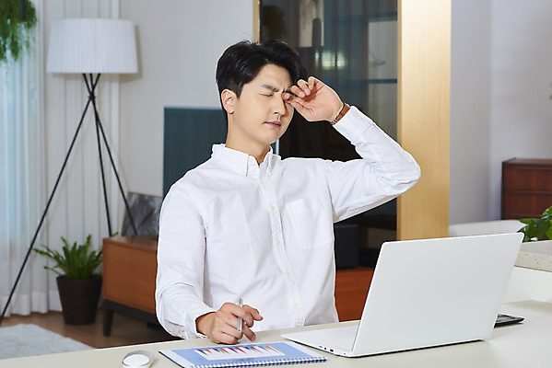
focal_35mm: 85
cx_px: 276
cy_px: 184
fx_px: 1304
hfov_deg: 23.9
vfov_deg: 16.1
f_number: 5.6
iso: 200
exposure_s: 1/80
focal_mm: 85
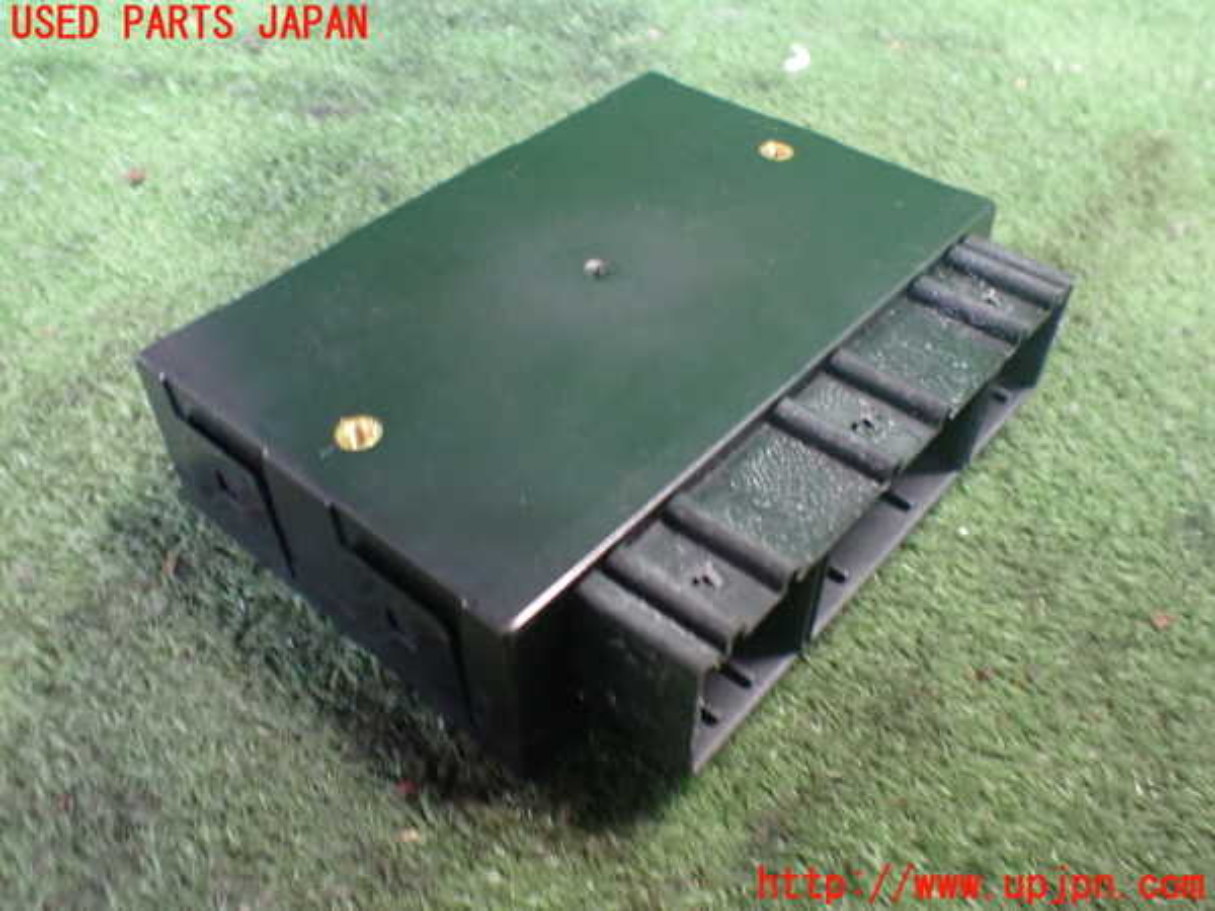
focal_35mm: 30
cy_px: 456
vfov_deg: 46.8
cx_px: 608
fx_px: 1053
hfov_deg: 60.0
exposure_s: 1/30
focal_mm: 5.4
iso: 800
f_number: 2.3
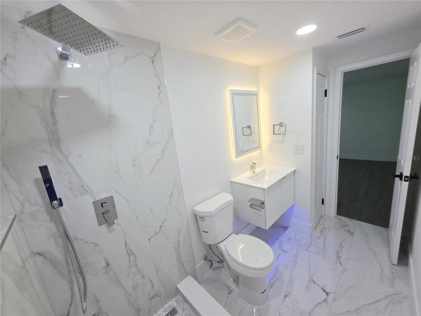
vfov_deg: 89.9
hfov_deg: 106.2
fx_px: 158
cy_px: 158
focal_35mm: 13
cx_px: 210
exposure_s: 1/120
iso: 125
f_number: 1.9
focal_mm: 2.2
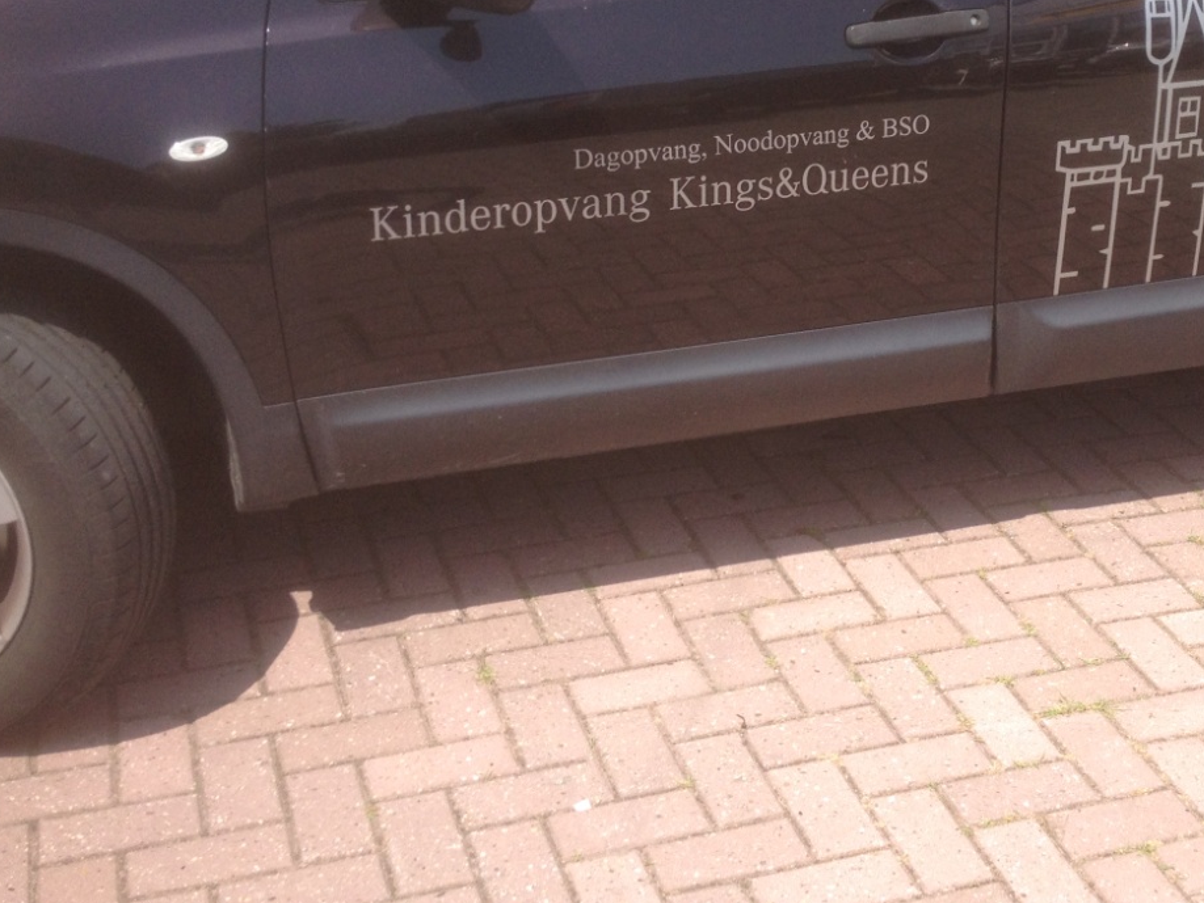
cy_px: 135
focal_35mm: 61
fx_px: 2122
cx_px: 801
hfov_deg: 31.4
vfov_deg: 23.6
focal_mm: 4.28
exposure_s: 1/849
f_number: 2.4
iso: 50
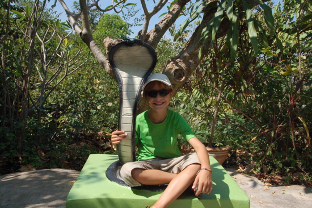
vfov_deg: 39.9
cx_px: 156
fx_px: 286
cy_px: 104
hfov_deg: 57.3
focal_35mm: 33
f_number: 18
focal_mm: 22
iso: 1600
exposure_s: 1/500
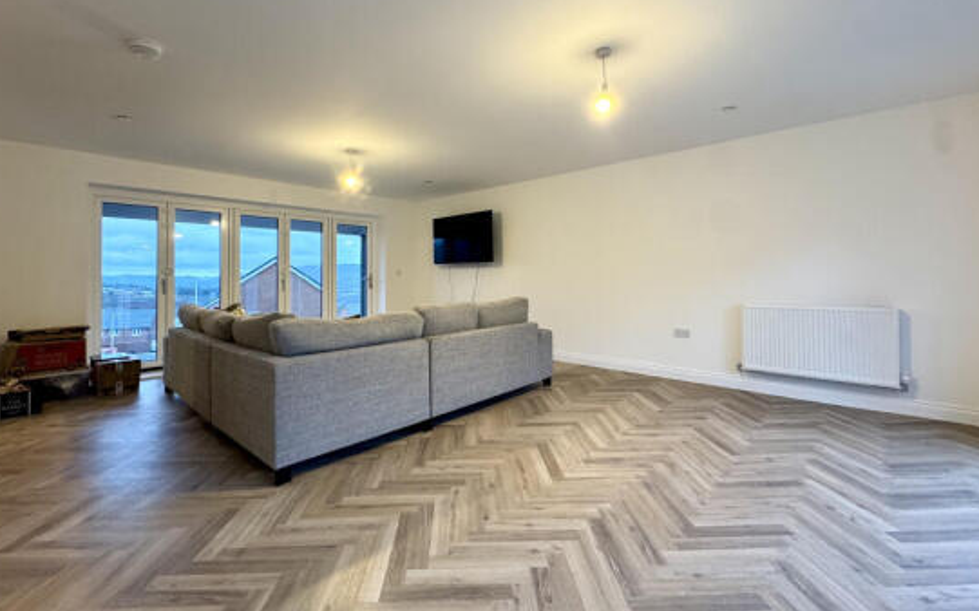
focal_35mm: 16
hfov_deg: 97.8
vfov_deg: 71.0
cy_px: 270
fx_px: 427
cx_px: 471
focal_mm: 2.22
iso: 250
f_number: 2.2
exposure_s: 1/50
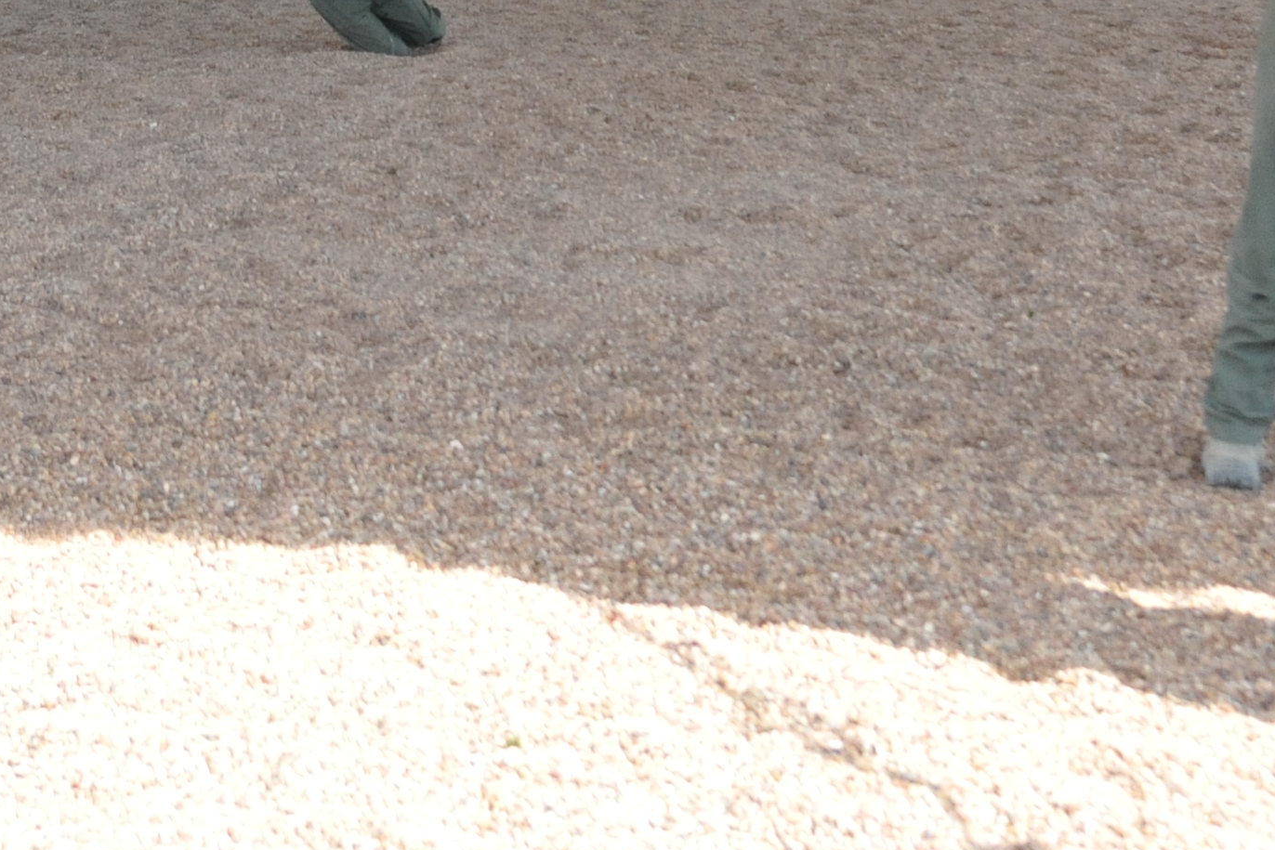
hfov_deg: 21.9
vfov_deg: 13.9
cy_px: -395
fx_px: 3294
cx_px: 592
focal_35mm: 93
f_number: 4
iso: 3200
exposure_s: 1/8000
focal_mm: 30
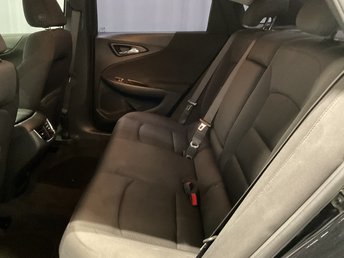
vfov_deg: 44.2
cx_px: 163
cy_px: 125
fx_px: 318
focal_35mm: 32
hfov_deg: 56.8
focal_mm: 3
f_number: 1.8
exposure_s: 1/20
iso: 500
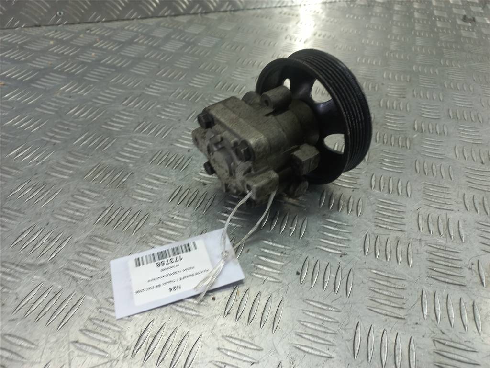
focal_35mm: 25
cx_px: 245
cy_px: 184
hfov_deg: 69.4
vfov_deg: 54.9
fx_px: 354
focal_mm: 4.6
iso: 64
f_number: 1.8
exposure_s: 1/50
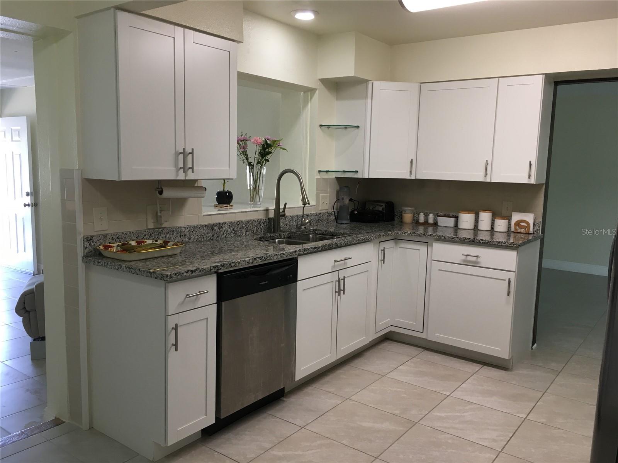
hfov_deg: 61.7
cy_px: 232
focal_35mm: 29
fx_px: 518
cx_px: 309
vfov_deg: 48.2
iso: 25
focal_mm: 4.15
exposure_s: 1/30
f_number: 2.2
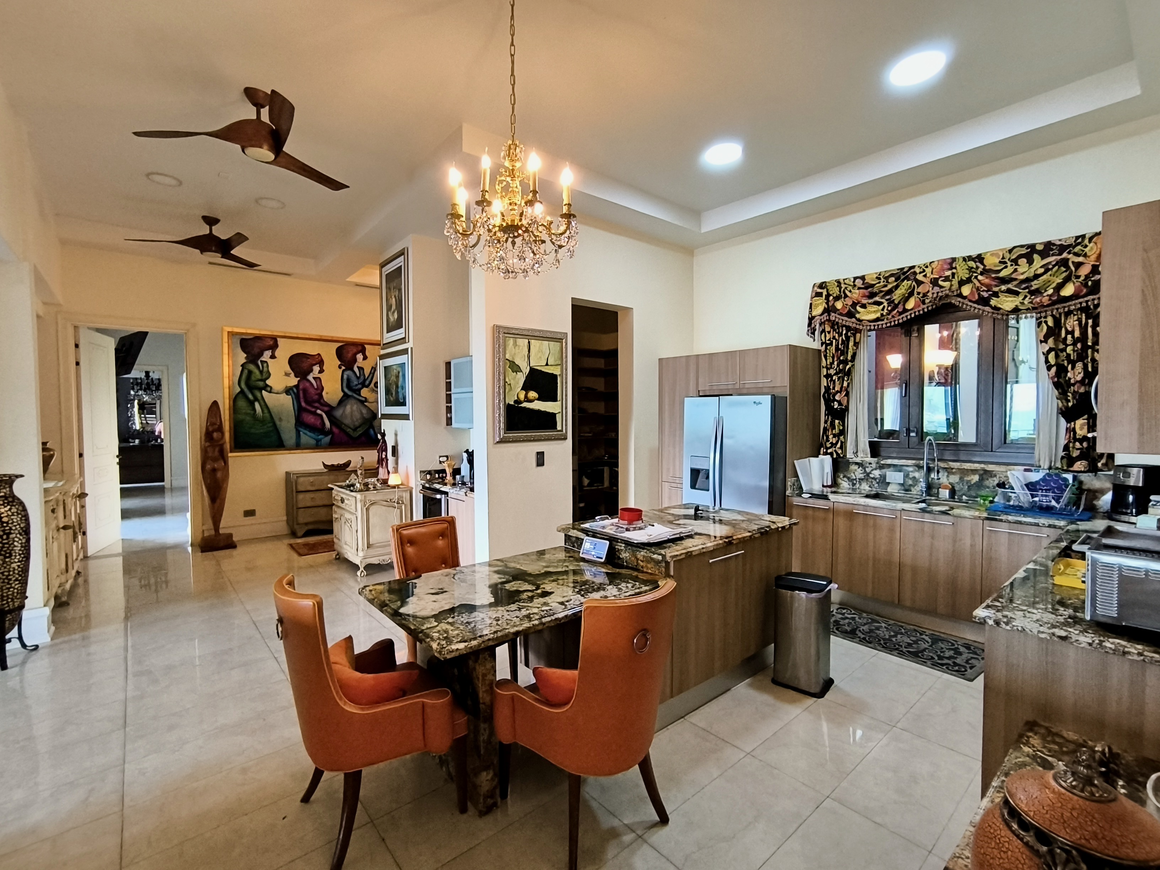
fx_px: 536
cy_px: 435
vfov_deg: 78.1
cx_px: 580
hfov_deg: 94.5
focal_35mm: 16
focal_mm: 1.65
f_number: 2.2
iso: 320
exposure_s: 1/33.3
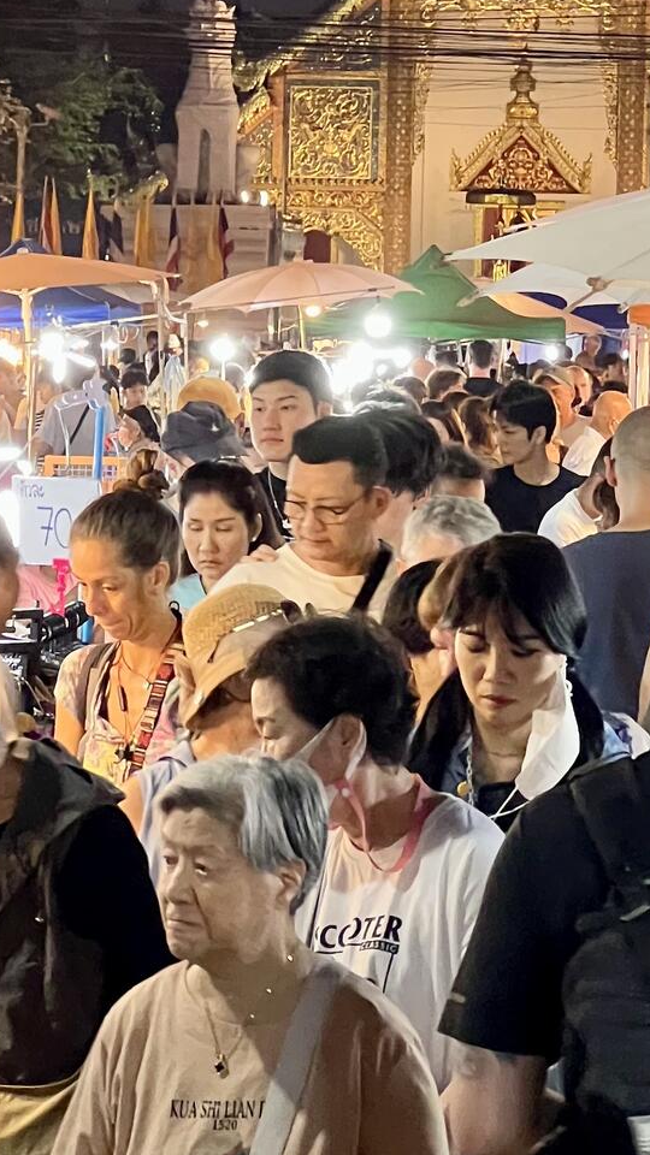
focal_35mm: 179
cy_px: 144
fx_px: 5485
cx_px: 430
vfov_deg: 12.0
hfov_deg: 6.8
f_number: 2.8
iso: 500
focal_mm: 9
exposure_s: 1/50
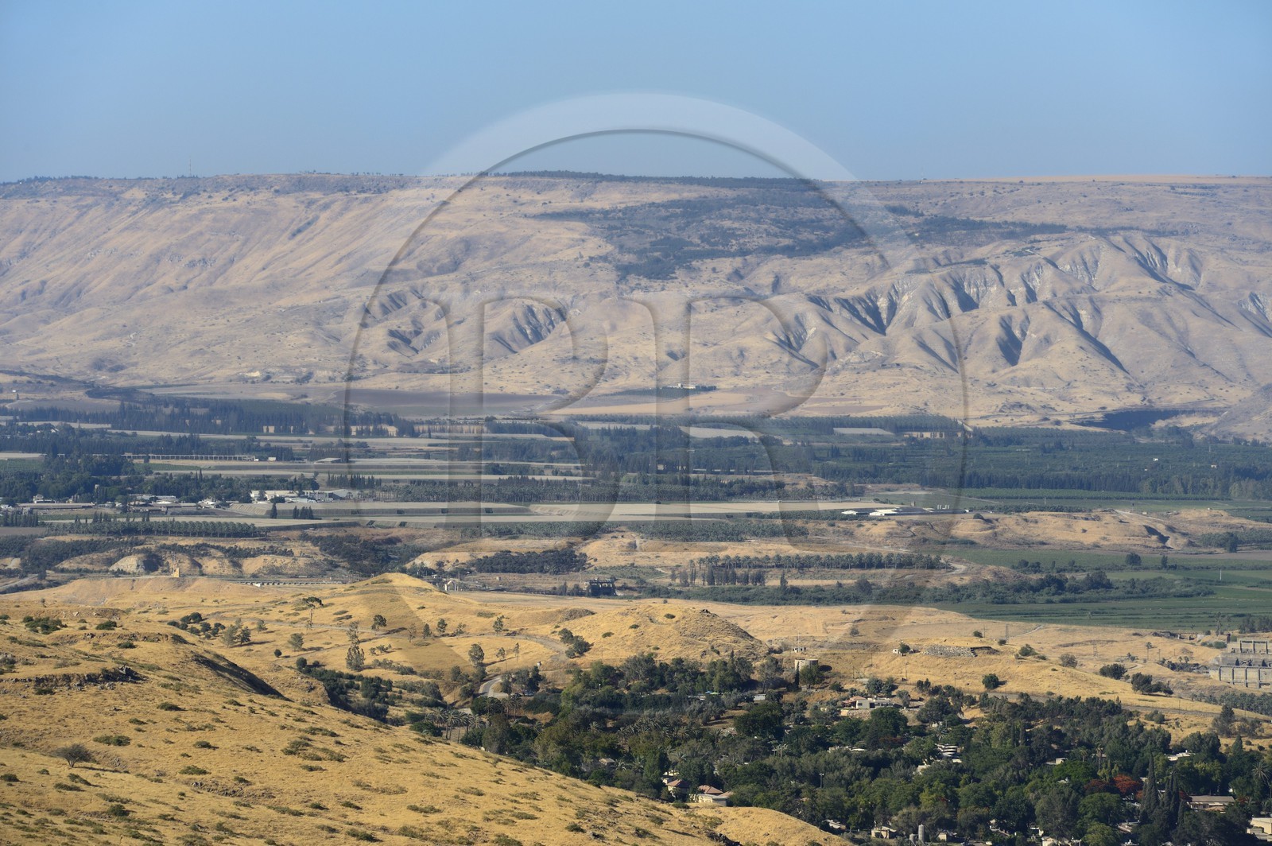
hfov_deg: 10.3
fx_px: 7061
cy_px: 423
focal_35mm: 200
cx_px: 636
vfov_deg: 6.9
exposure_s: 1/500
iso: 200
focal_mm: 200
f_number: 10
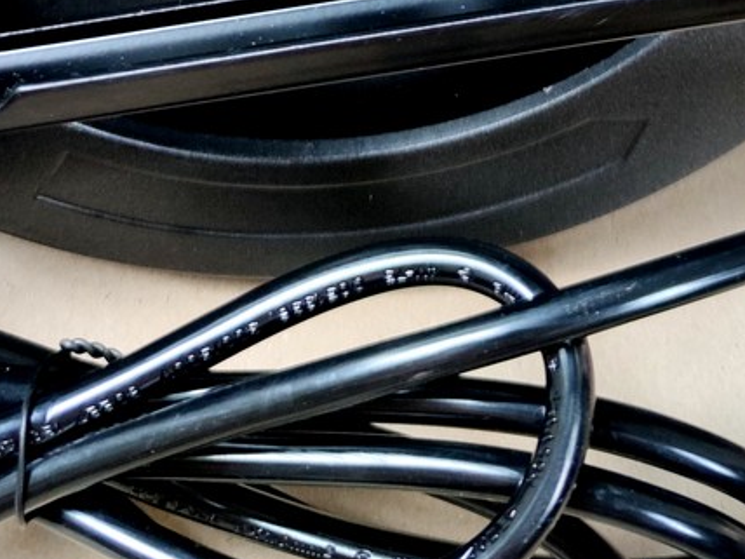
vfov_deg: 11.9
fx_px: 2324
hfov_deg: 18.2
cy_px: -637
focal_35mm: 108
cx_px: 403
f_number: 1.69
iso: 352
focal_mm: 6.72
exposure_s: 1/100
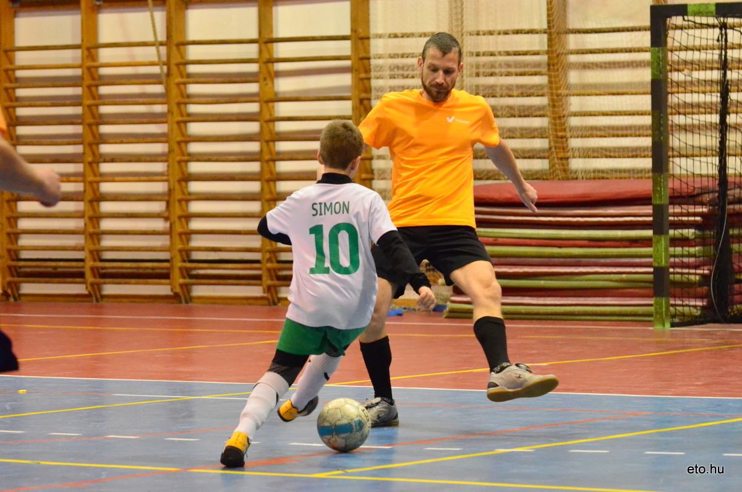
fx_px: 3579
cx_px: 371
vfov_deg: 7.9
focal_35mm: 174
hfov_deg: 11.8
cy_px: 246
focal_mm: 116
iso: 6400
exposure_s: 1/640
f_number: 5
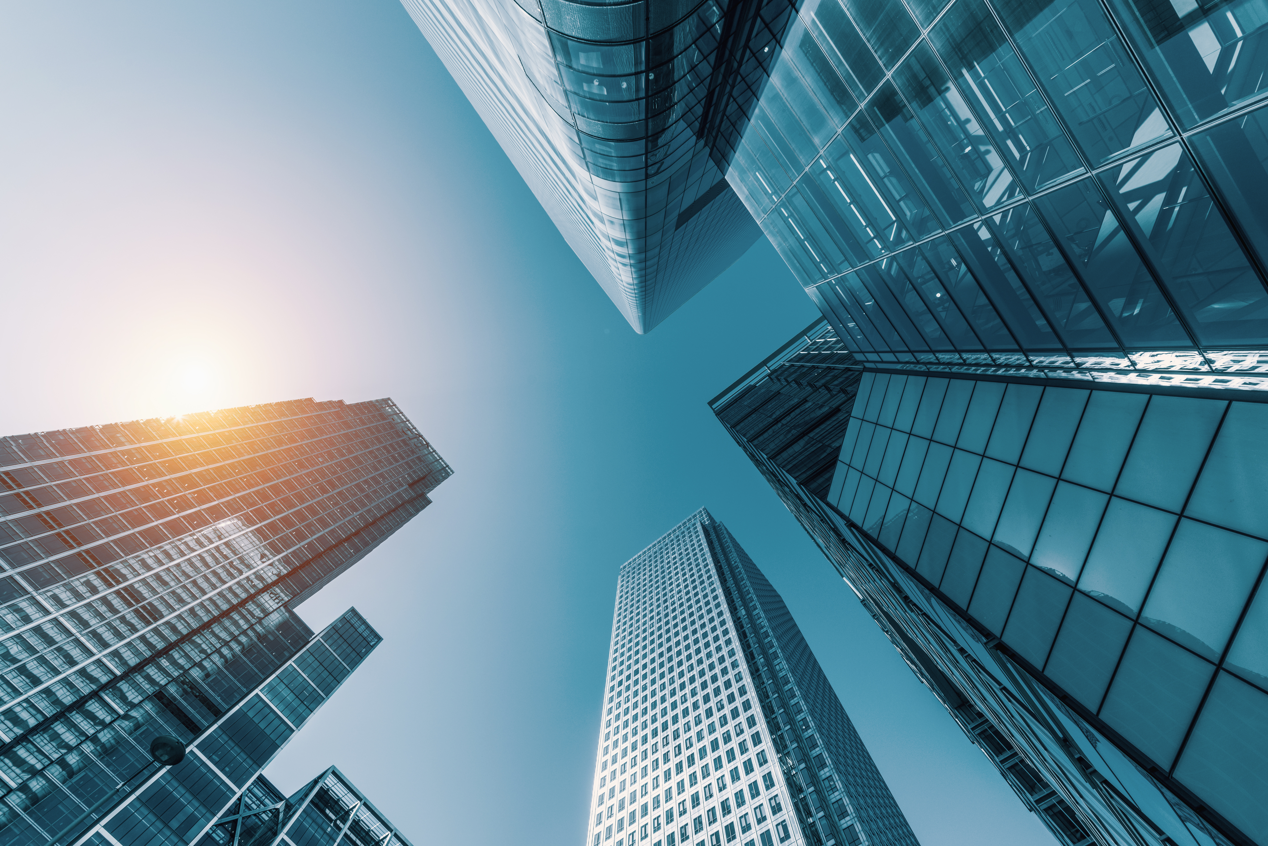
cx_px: 634
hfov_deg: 112.6
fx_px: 423
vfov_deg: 90.0
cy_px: 423
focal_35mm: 12
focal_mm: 12
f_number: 9
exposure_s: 1/320
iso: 100
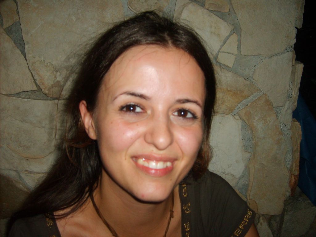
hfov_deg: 52.6
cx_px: 158
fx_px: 320
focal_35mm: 35
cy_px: 118
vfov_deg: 40.7
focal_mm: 5.8
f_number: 2.8
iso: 100
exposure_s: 1/45
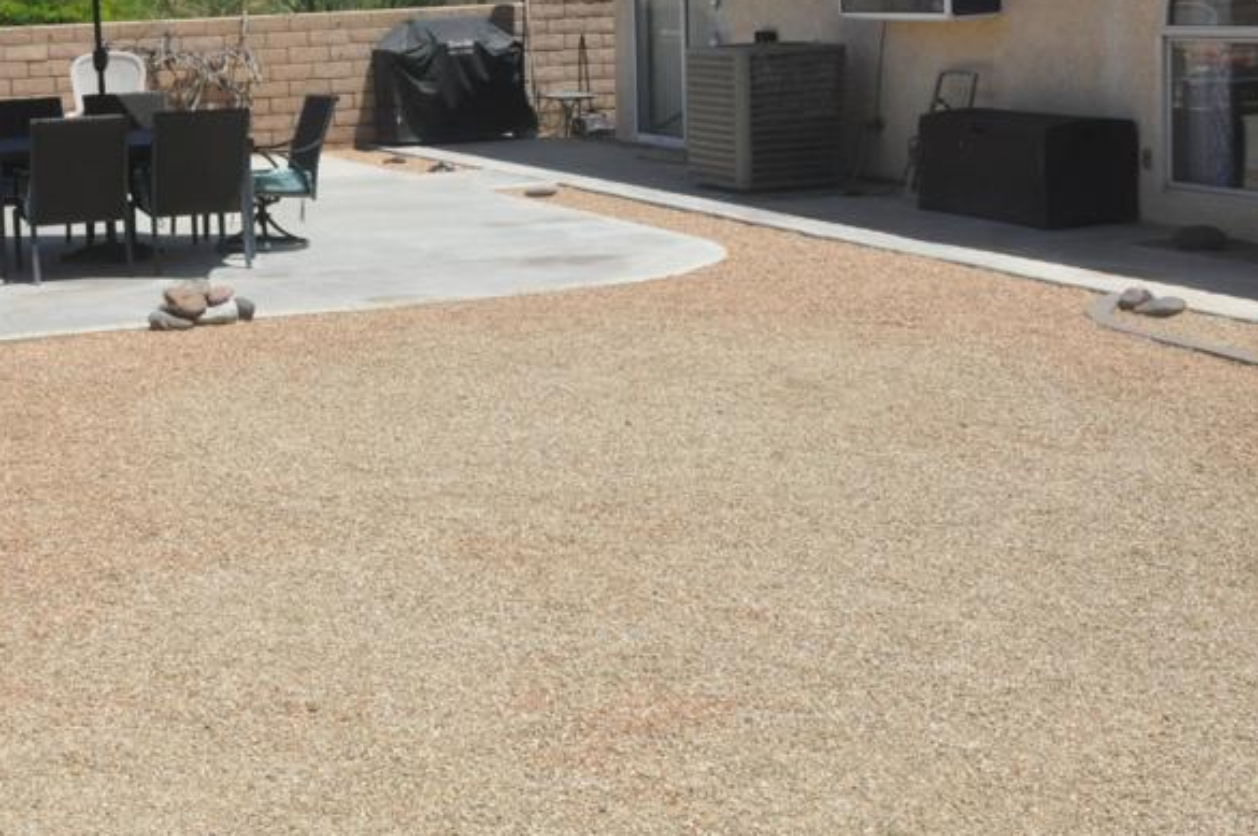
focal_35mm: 63
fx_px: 2200
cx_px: 288
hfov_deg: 31.3
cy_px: 168
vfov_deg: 21.3
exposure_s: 1/800
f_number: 14
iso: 1000
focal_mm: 24
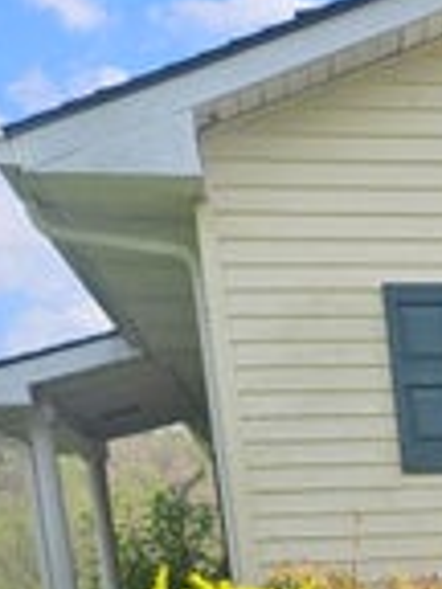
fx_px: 1737
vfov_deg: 16.2
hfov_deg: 13.0
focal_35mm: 102
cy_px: 1063
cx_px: 827
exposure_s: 1/997
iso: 25
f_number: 1.8
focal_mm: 5.4
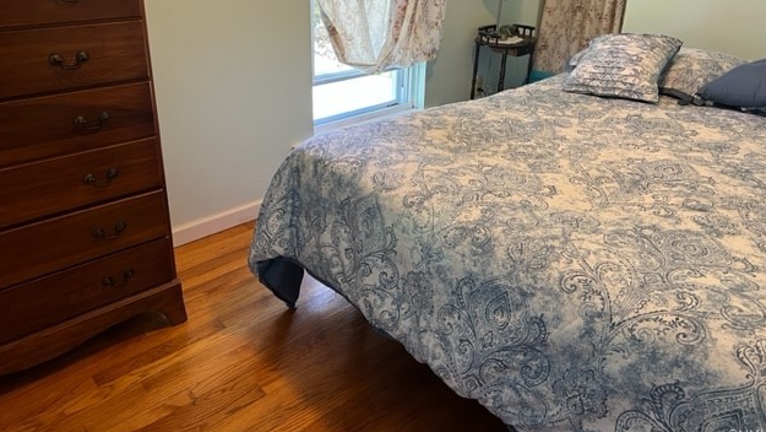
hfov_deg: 66.0
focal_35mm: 29
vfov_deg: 39.9
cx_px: 387
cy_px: 155
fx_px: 589
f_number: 1.5
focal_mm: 5.7
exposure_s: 1/60
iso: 160
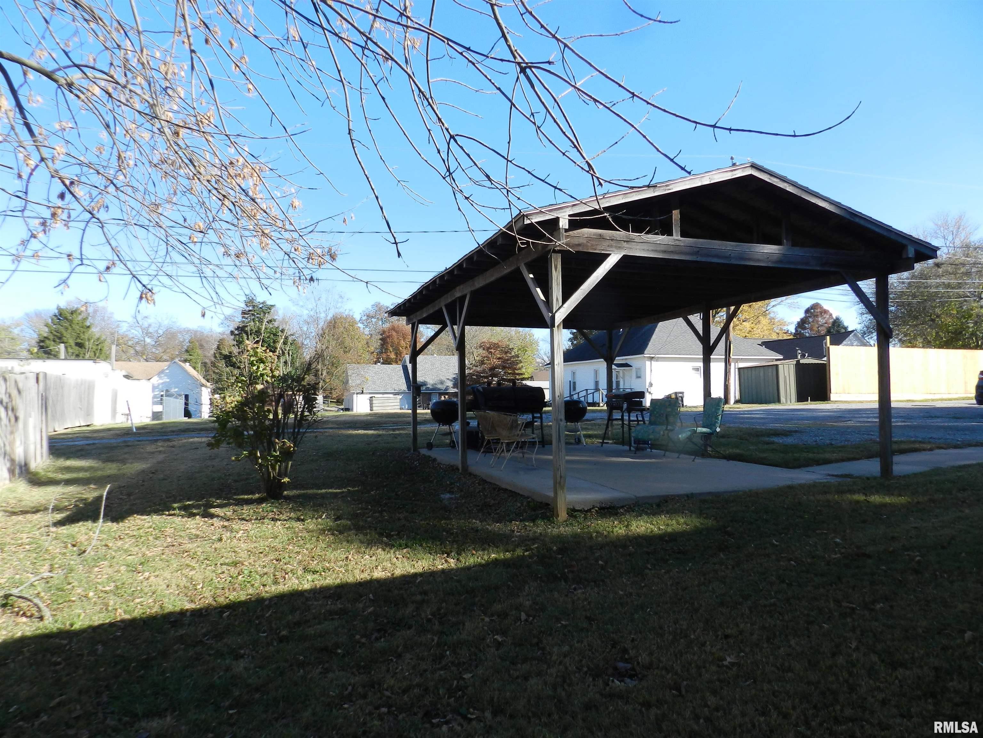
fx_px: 653
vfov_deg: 58.9
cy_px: 369
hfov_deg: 73.9
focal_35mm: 23
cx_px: 492
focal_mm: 4
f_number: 3.4
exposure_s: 1/800
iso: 160
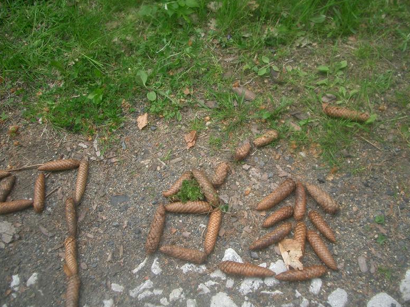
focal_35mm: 36
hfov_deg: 51.4
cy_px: 155
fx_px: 426
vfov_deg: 39.6
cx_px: 207
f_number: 2.6
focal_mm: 5.8
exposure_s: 1/250
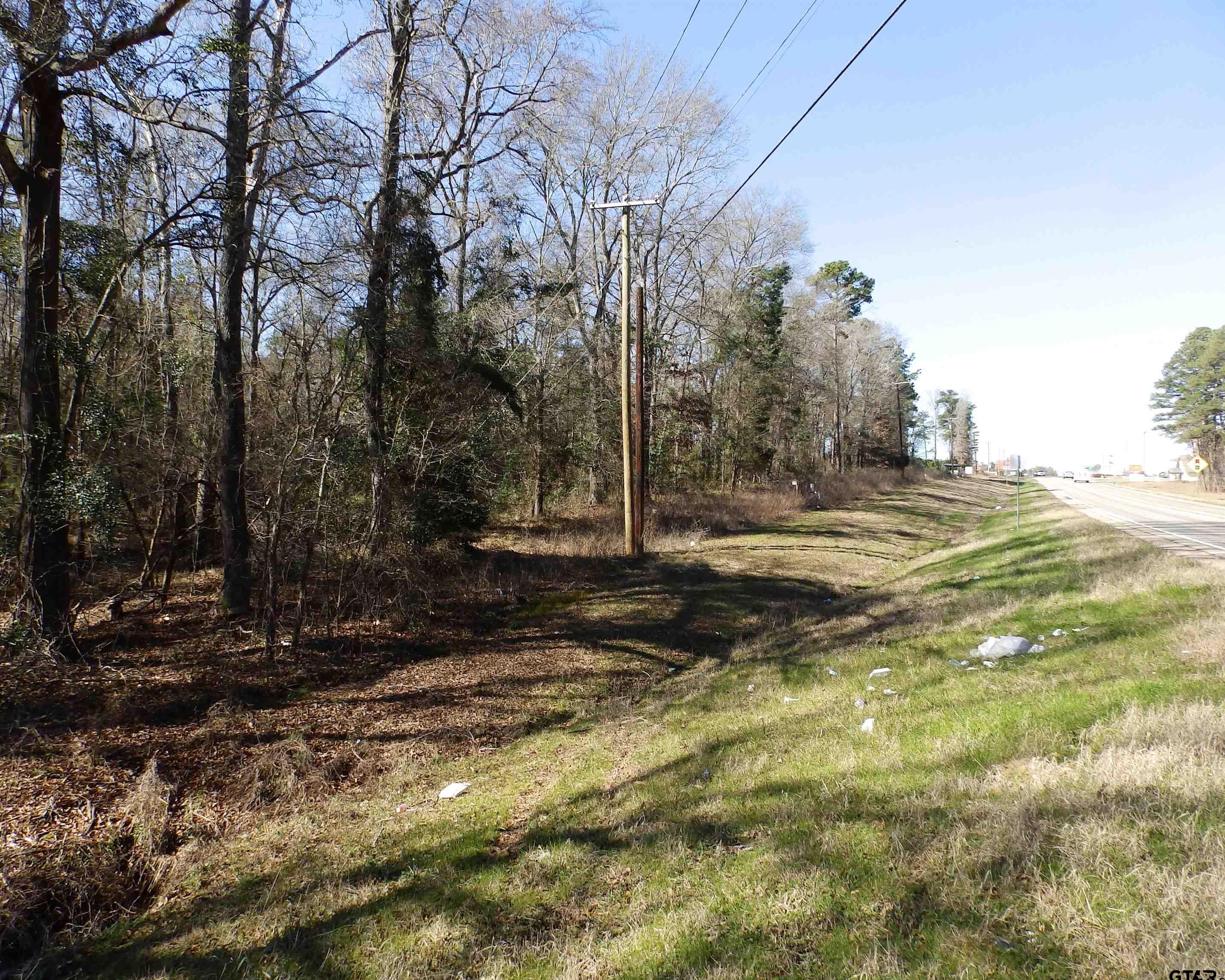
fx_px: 834
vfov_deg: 60.9
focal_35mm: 23
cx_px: 581
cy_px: 491
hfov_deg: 72.5
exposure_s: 1/250
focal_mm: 4
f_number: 4.5
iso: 80
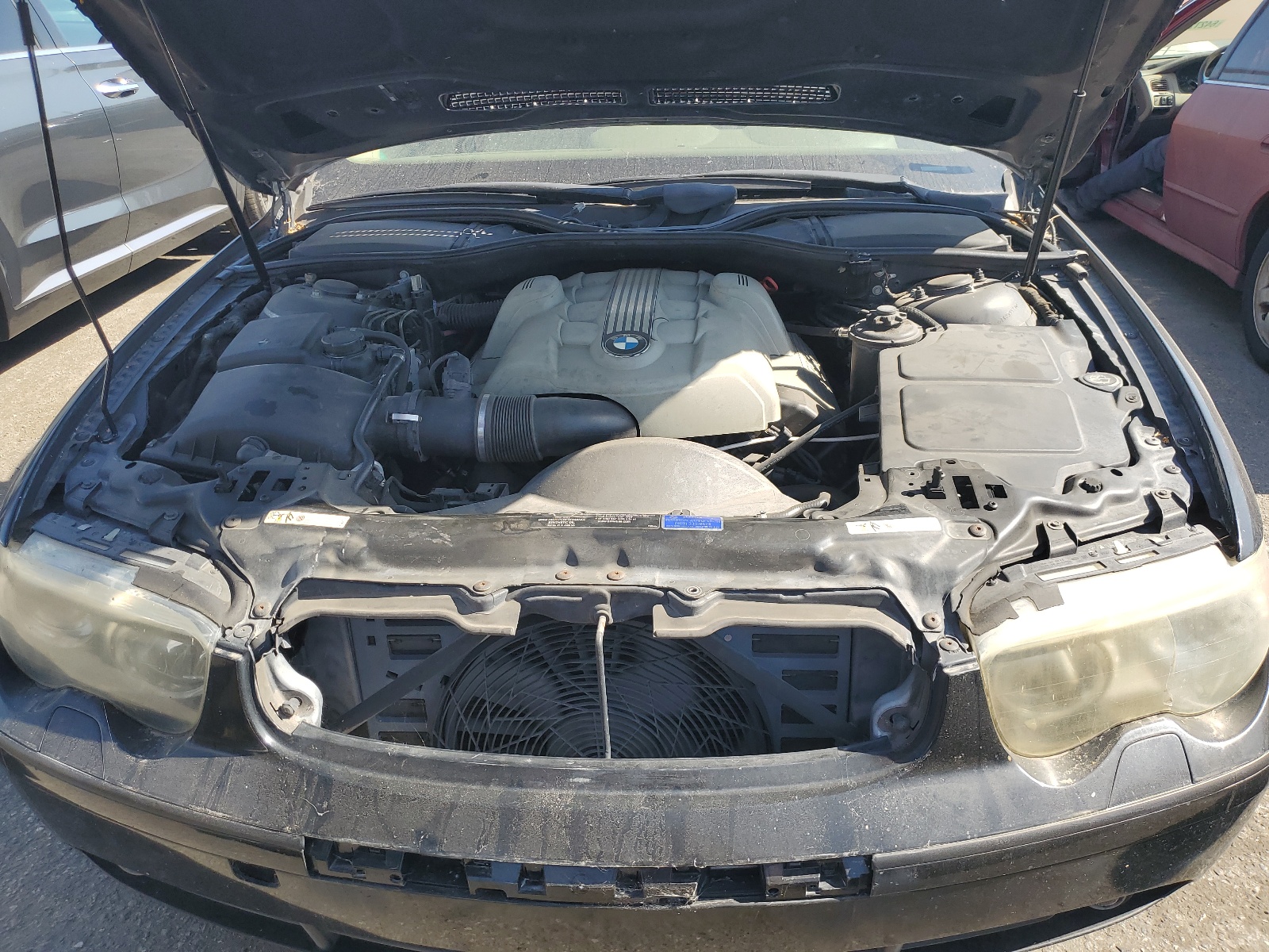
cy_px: 476
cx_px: 634
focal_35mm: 26
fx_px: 953
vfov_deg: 53.1
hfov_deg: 67.3
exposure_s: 1/909
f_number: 1.5
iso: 50
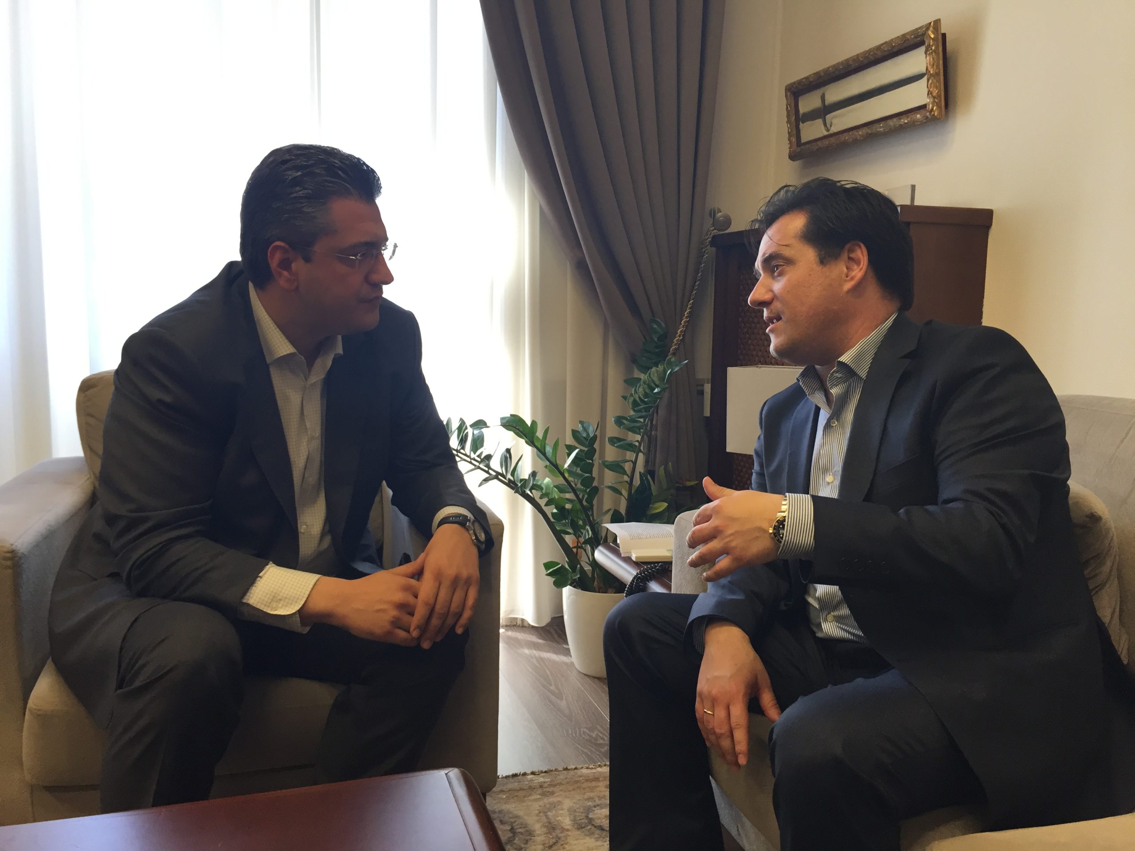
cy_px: 426
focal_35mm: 29
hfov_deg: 61.7
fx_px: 951
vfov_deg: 48.2
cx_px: 568
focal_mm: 4.15
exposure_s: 1/30
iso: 32
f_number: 2.2
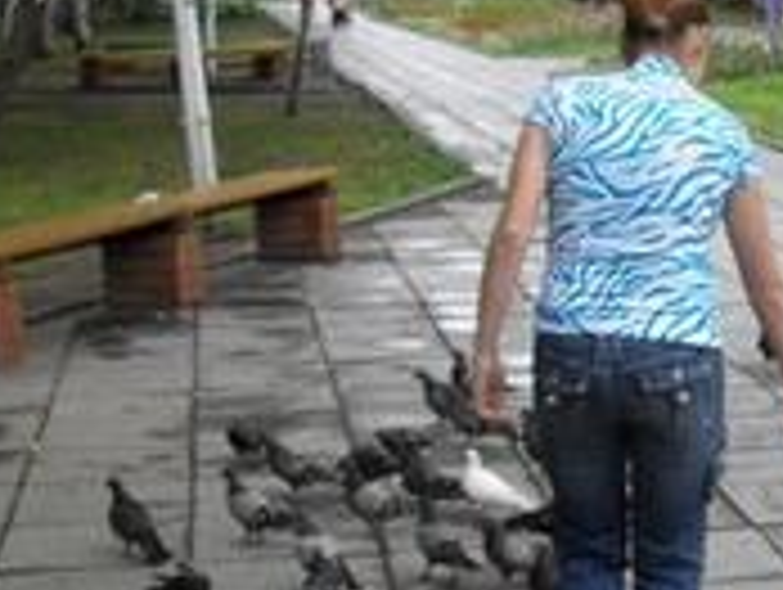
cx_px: 846
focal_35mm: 98
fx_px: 2220
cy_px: 383
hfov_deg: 19.2
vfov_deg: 15.1
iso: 80
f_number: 2.8
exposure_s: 1/125
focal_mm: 6.3
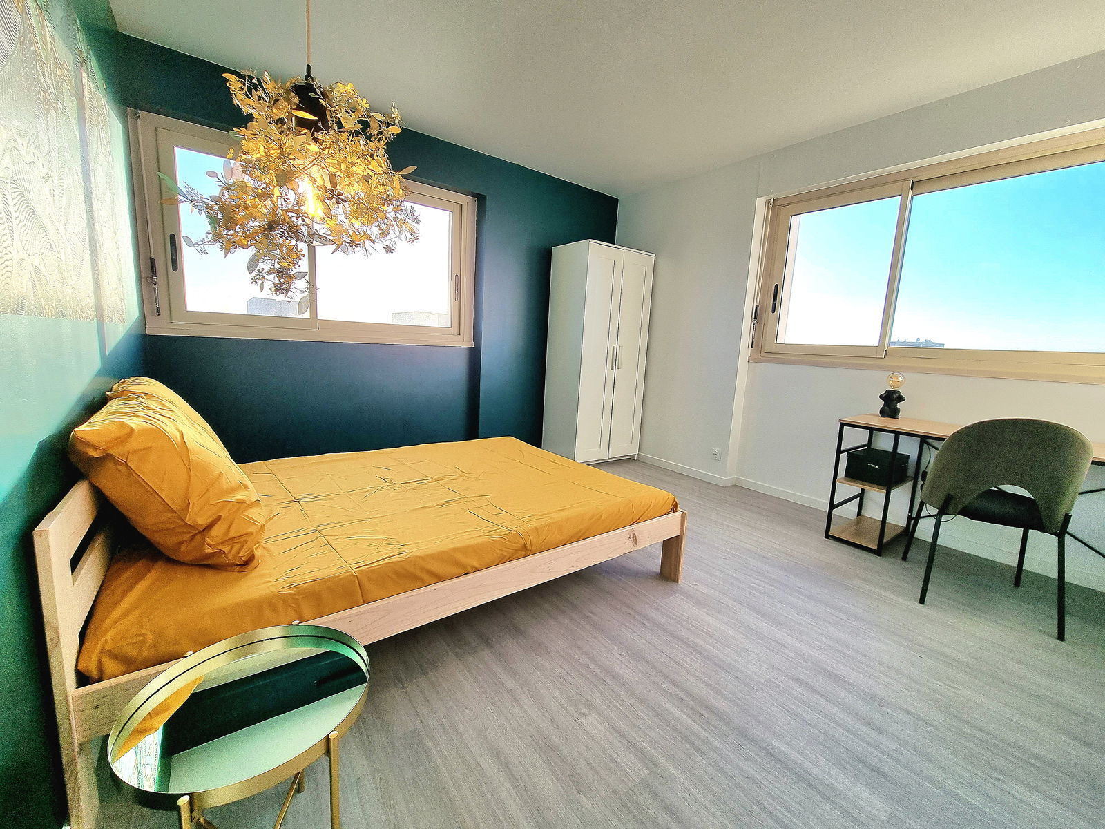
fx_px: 415
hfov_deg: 106.2
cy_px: 414
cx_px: 552
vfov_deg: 89.9
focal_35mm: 13
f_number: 2.2
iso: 50
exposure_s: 1/455
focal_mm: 2.2
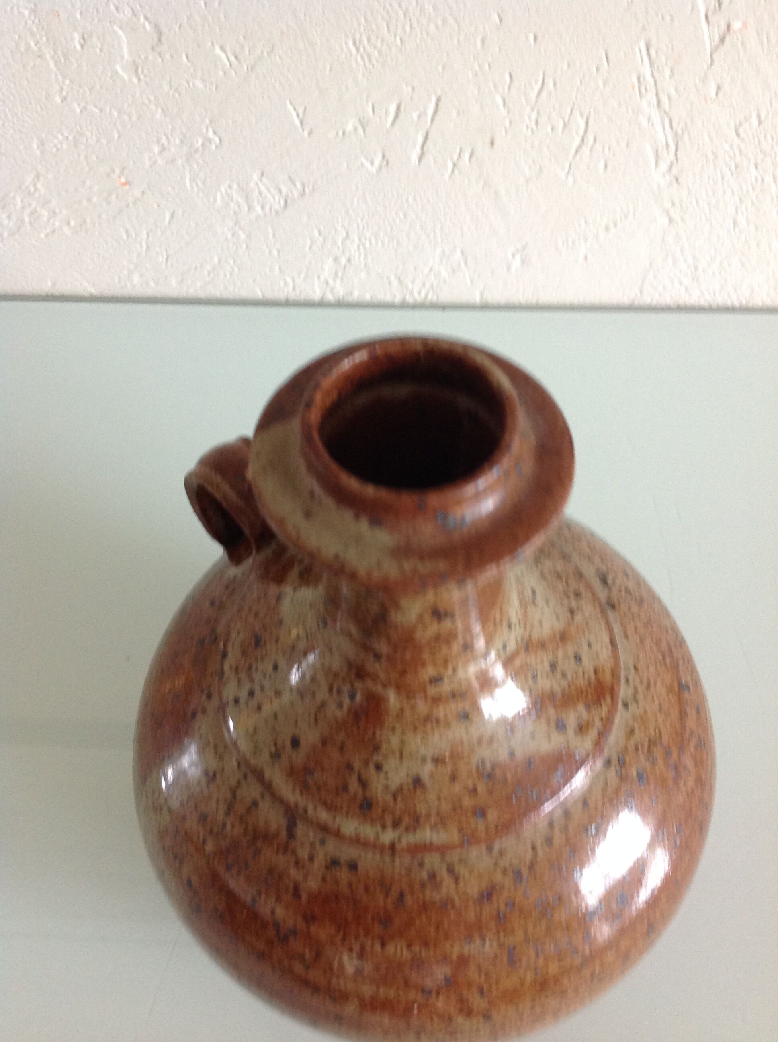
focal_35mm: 35
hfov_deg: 40.6
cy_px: 521
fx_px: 1052
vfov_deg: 52.7
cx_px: 389
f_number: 2.4
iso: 160
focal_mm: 4.28
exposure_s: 1/15
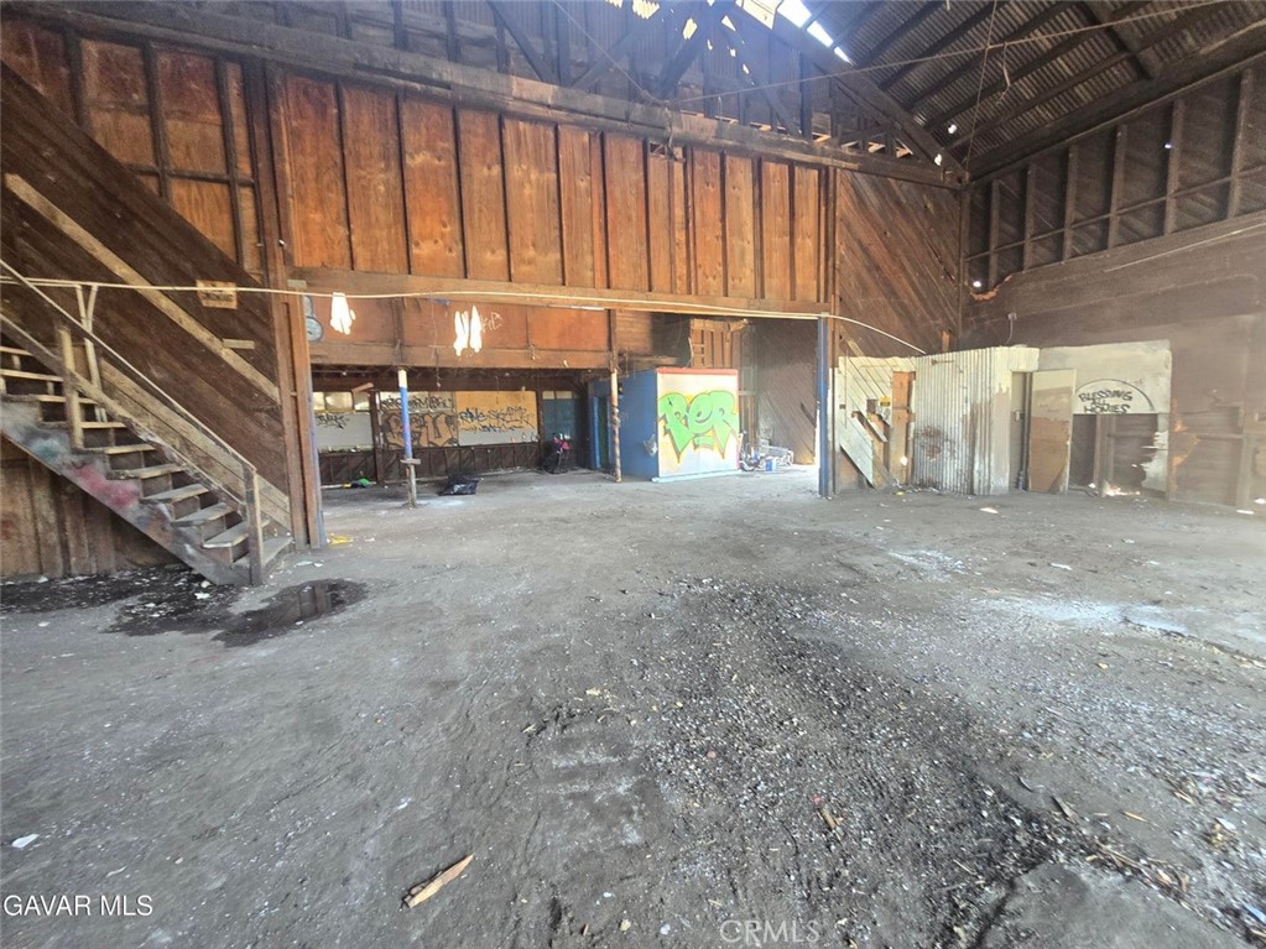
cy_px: 474
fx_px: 475
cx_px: 633
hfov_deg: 106.2
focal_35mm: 13
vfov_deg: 89.9
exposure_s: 1/60
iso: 320
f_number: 2.2
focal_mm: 2.2
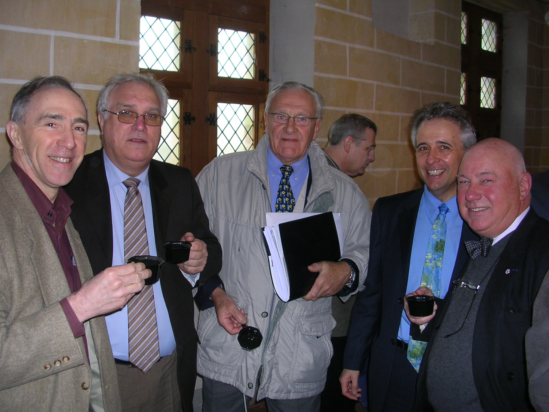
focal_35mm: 38
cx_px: 274
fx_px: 603
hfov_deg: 49.0
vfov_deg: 37.7
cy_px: 206
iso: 54
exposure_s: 1/60.1
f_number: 2.8
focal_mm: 5.8
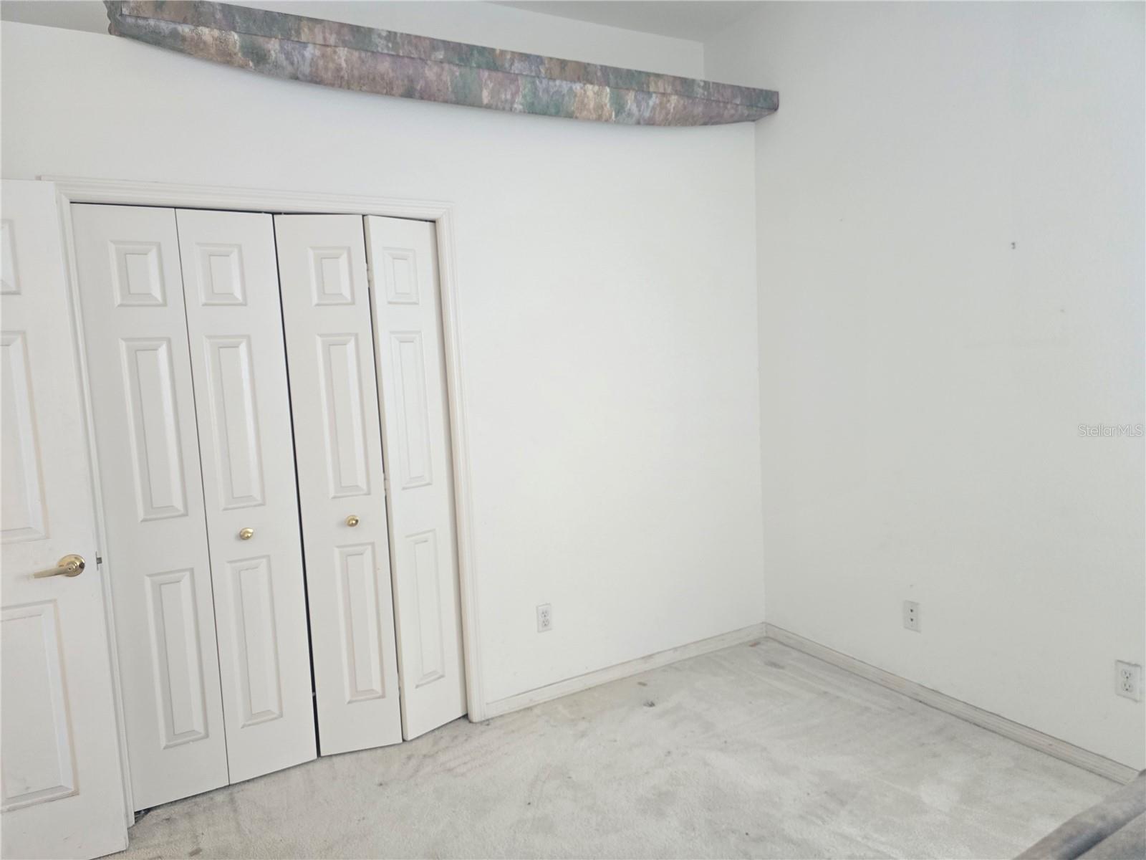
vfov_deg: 58.9
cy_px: 430
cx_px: 573
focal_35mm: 23
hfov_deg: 73.9
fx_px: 761
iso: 640
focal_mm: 6.3
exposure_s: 1/60
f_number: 1.7
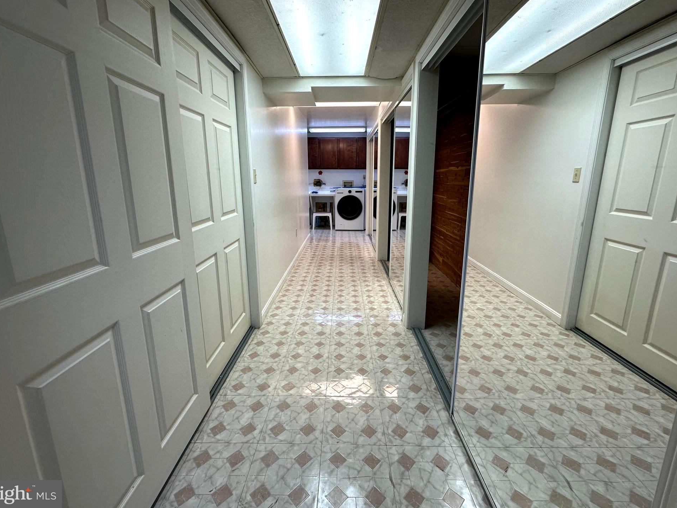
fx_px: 293
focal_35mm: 15
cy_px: 237
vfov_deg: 81.7
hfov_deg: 98.2
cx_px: 336
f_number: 2.2
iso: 125
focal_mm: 2.22
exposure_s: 1/120
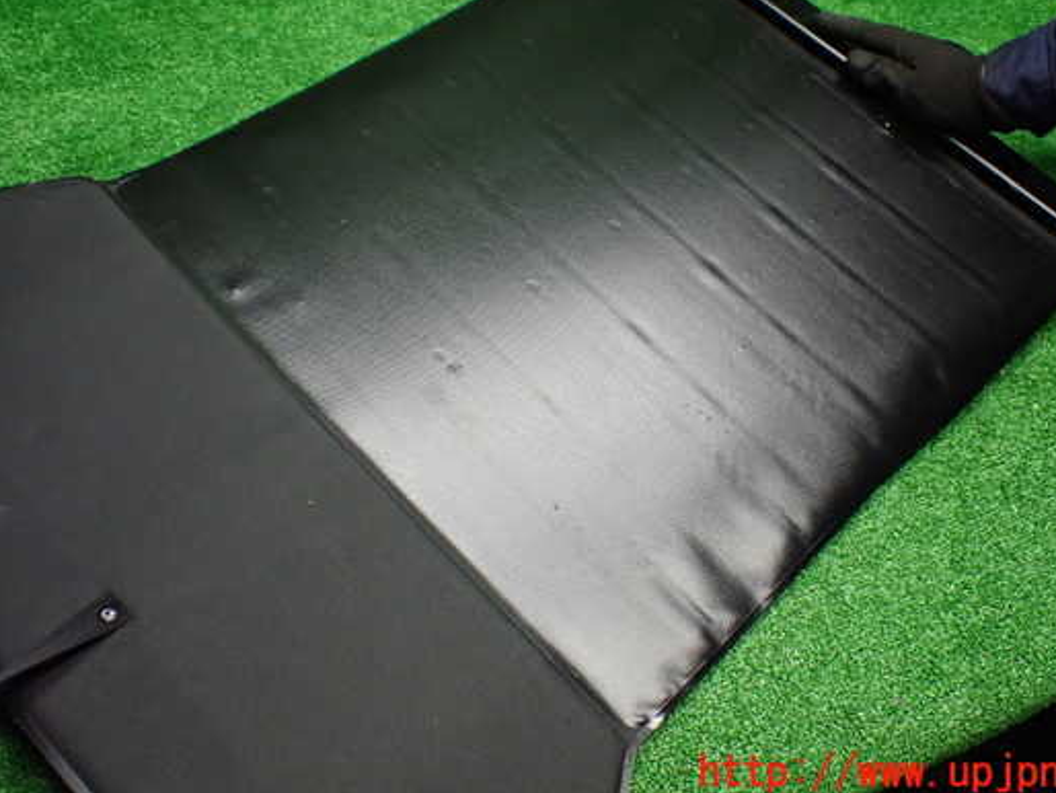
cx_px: 546
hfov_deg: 52.6
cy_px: 337
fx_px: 1068
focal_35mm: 35
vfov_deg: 40.6
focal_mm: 5.4
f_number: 2.3
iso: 640
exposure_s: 1/125
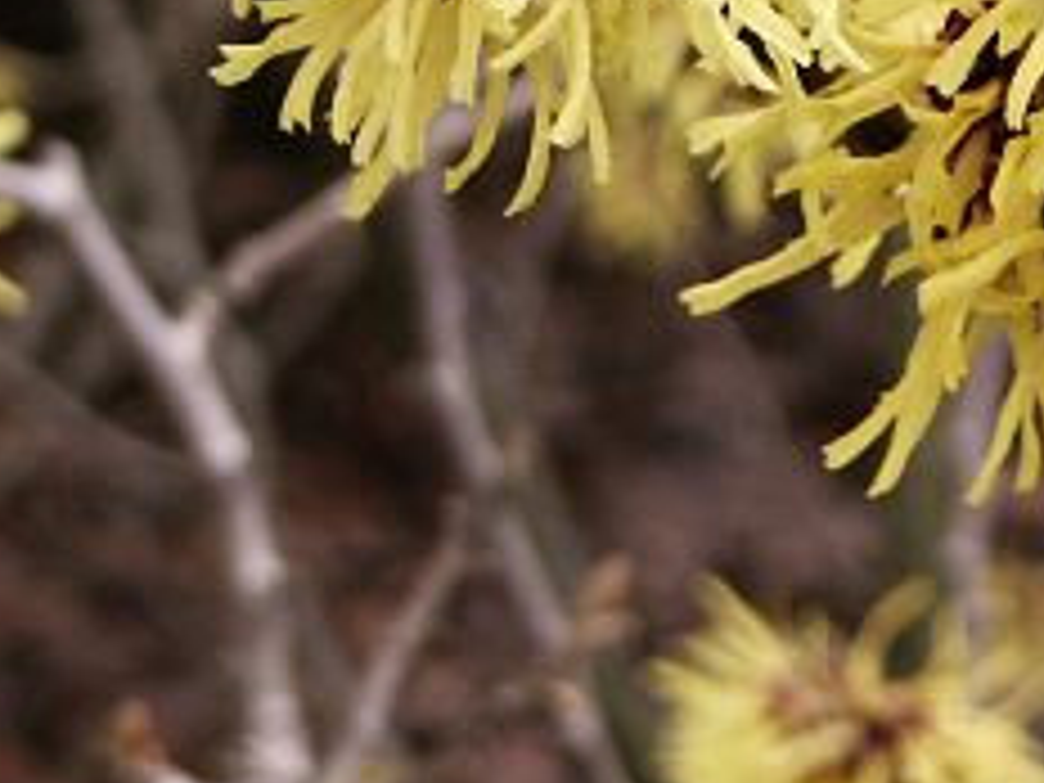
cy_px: -261
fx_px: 8113
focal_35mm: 269
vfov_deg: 5.5
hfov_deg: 7.3
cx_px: 936
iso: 64
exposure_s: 1/180
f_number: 3.6
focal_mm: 15.58
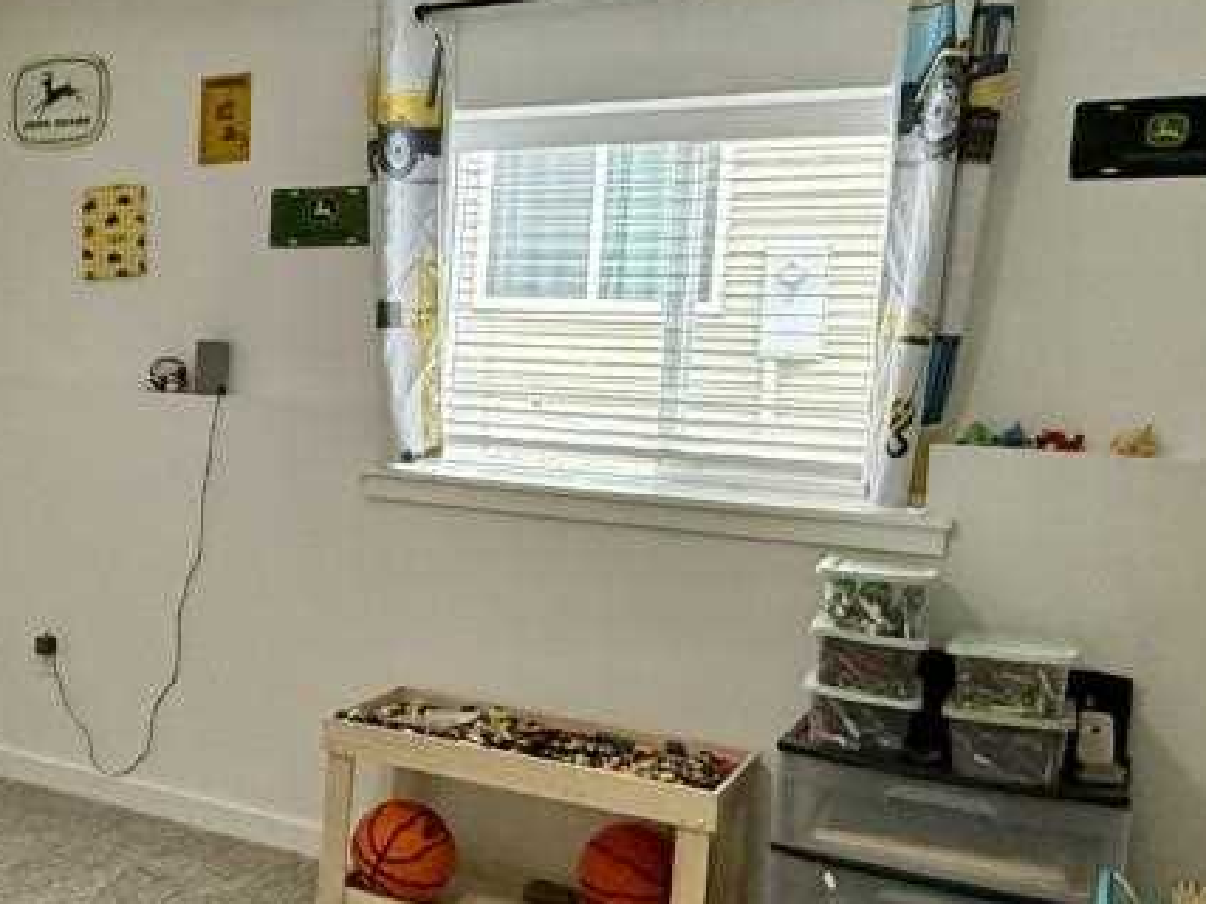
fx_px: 1463
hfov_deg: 41.2
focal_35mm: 42
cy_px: 458
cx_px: 116
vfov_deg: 34.3
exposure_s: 1/120
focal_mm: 2.22
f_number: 2.2
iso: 500
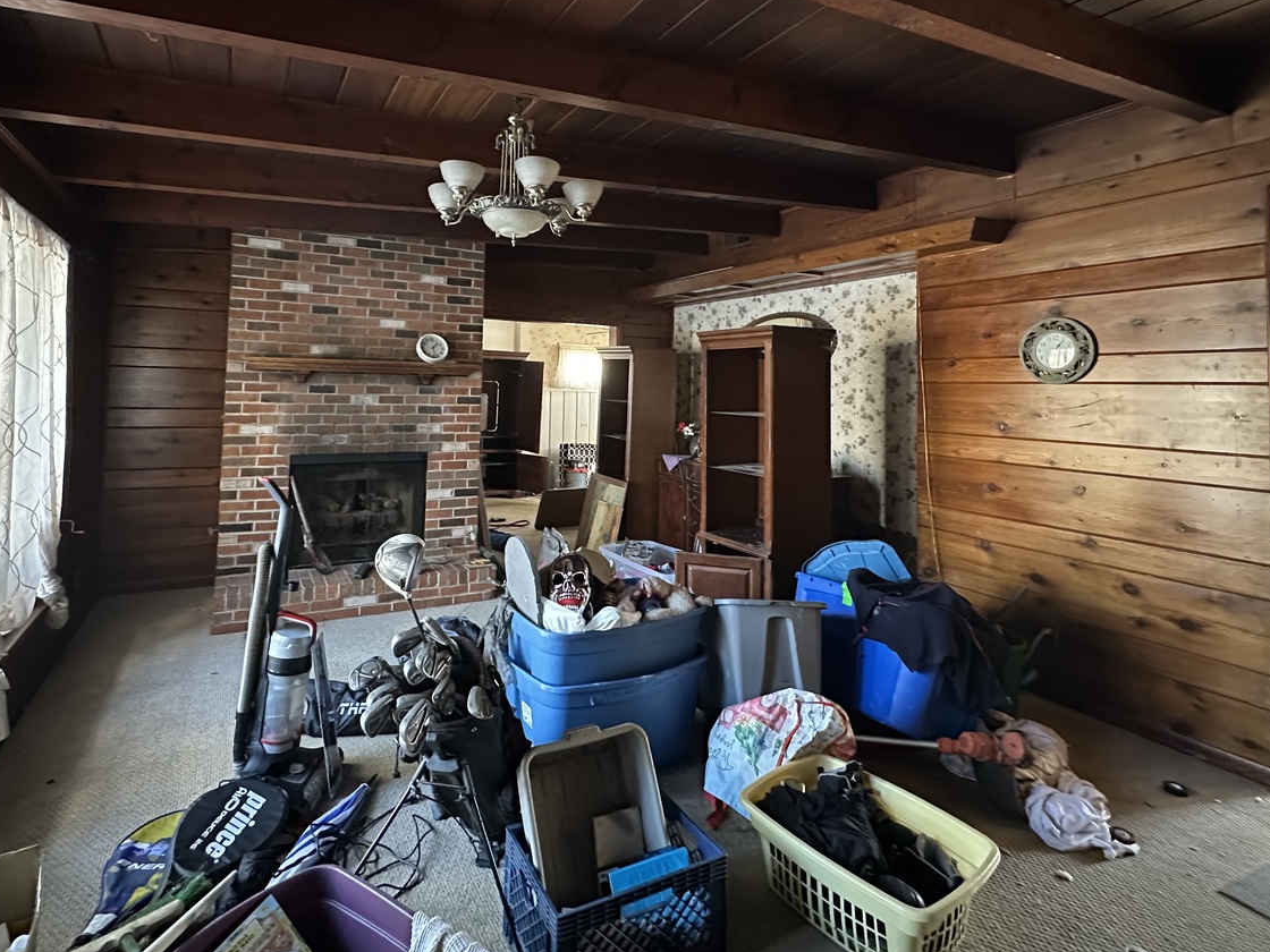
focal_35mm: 18
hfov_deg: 87.5
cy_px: 362
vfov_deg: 70.5
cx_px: 570
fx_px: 660
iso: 1250
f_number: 2.2
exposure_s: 1/51
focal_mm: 2.22
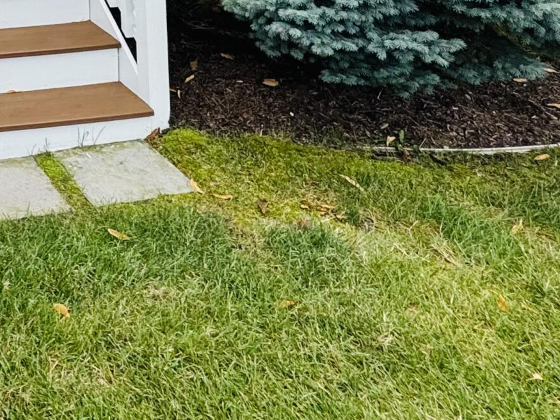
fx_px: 776
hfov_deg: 31.8
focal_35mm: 48
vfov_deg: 21.9
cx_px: -142
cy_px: -293
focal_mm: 2.22
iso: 40
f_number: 2.2
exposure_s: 1/693
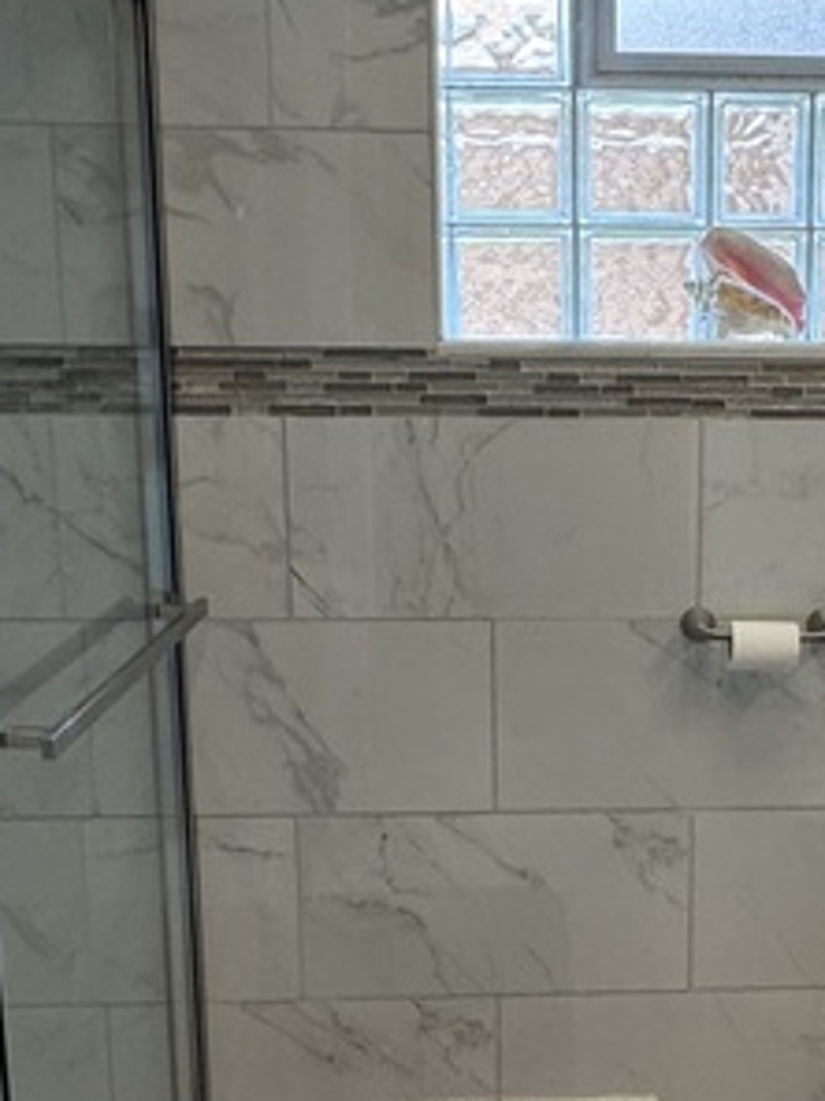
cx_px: 688
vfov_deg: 37.5
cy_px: 603
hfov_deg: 27.8
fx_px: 1621
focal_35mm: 51
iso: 125
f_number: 2.2
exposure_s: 1/120
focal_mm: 2.22
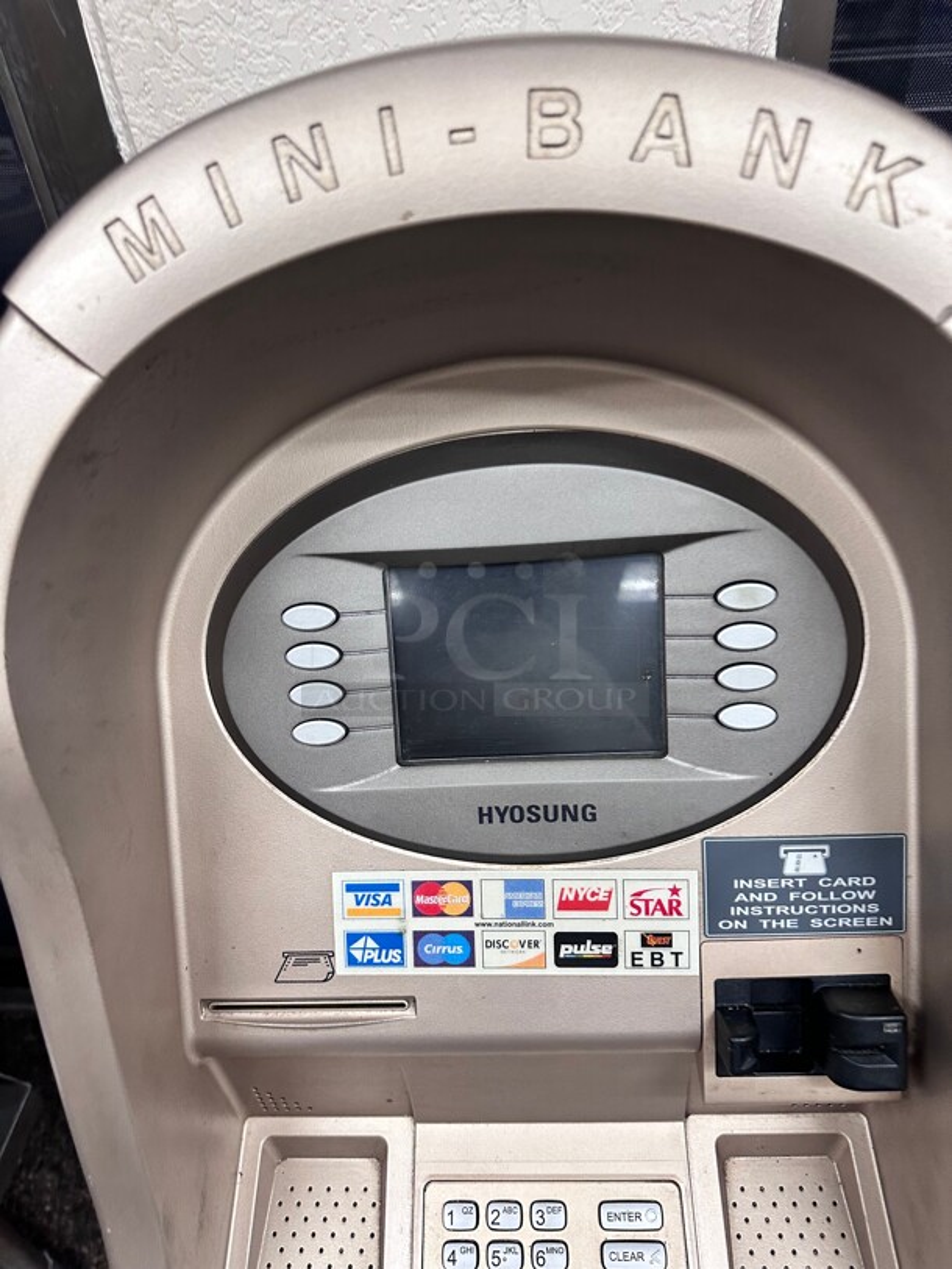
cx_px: 476
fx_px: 880
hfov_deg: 56.8
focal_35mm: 24
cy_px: 634
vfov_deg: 71.6
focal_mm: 6.86
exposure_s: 1/60
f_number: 1.78
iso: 250
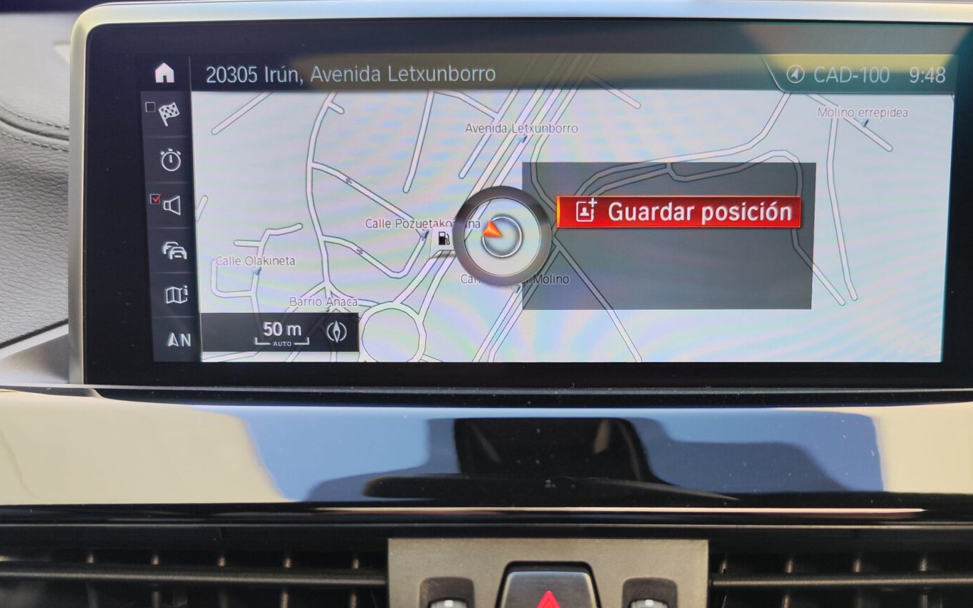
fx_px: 849
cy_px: 420
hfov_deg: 59.5
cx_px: 539
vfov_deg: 38.8
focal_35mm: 32
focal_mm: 7.01
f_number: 1.69
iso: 74
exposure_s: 1/100
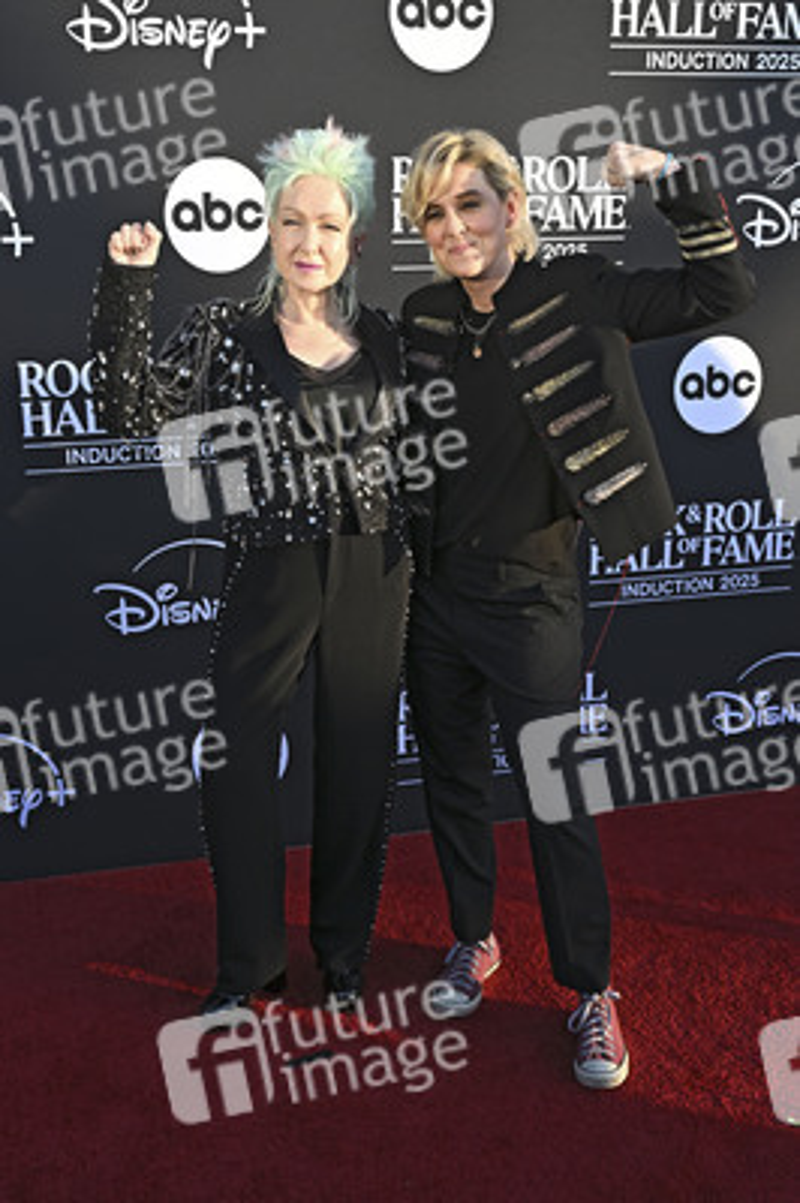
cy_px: 602
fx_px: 1169
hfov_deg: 37.8
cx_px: 400
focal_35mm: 35
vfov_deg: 54.5
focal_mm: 35
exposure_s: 1/320
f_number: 8
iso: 320
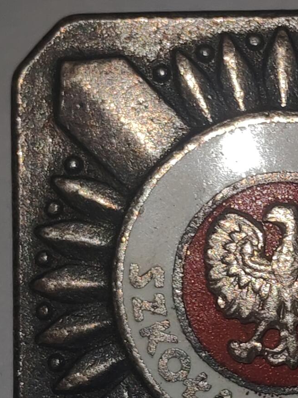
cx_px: 286
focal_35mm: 141
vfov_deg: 13.9
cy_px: 294
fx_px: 1618
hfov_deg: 10.4
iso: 50
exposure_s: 1/130
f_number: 1.95
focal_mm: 5.52
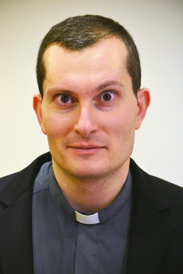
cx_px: 92
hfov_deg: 6.8
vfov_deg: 10.2
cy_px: 137
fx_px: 1544
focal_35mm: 202
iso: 4000
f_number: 4.8
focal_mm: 135
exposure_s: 1/160
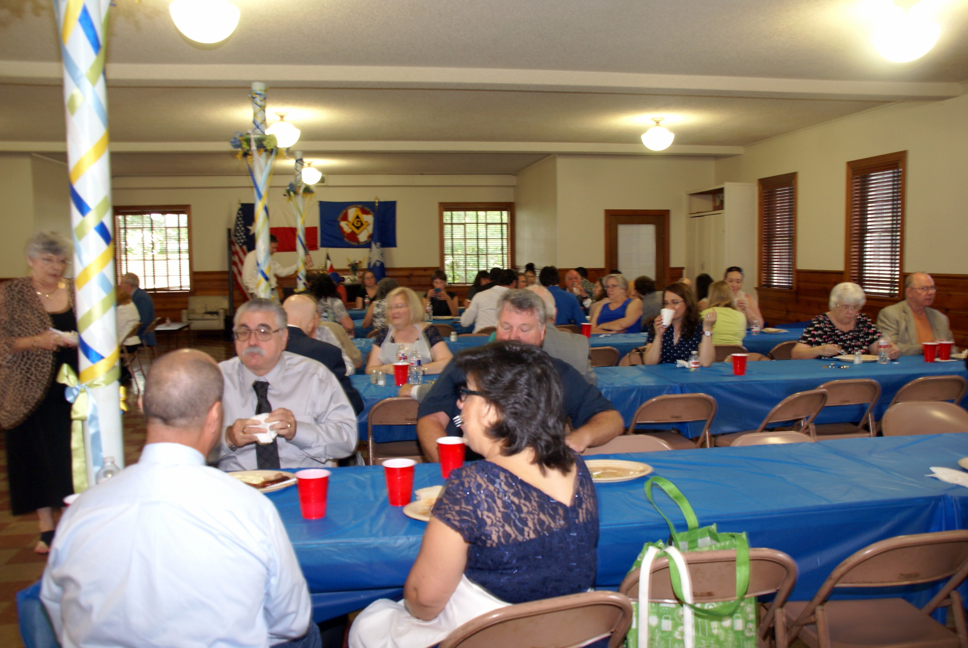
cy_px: 324
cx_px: 484
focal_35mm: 27
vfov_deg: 48.0
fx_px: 727
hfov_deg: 67.3
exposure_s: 1/10
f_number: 5.6
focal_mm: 18
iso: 400
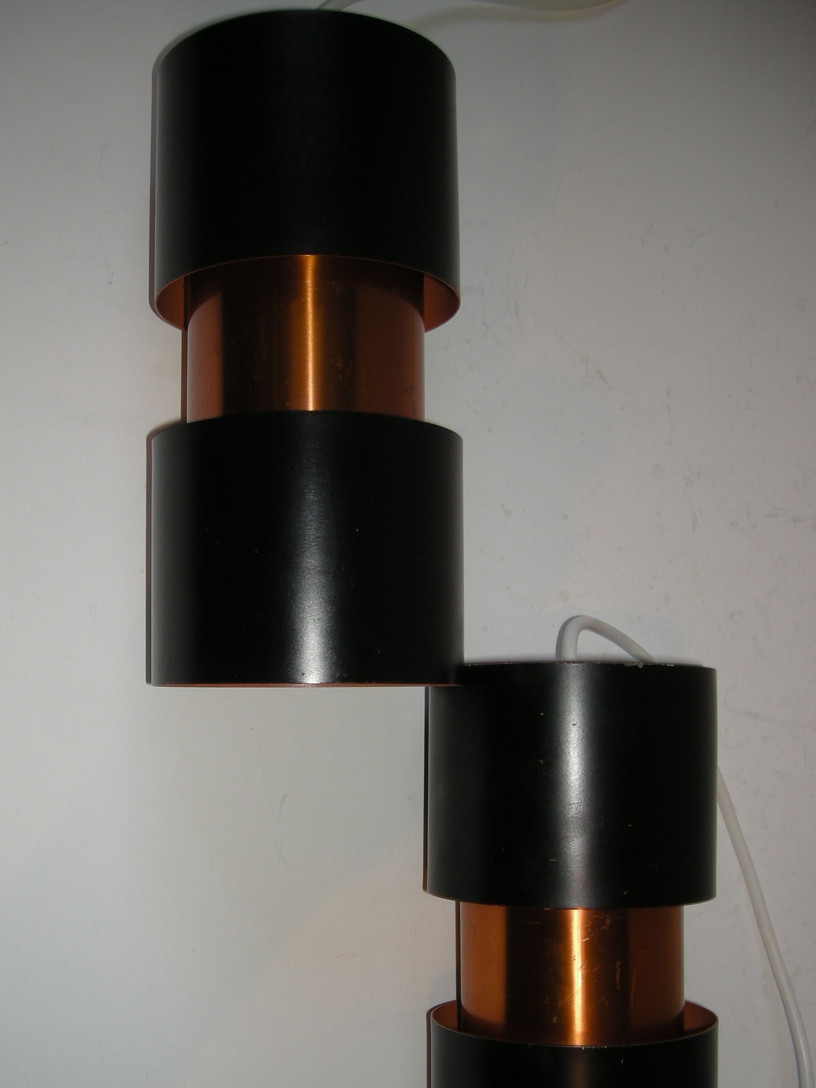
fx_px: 1320
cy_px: 651
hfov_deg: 34.3
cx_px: 356
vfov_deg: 44.6
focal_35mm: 42
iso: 50
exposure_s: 1/52
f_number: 2.8
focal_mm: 5.7
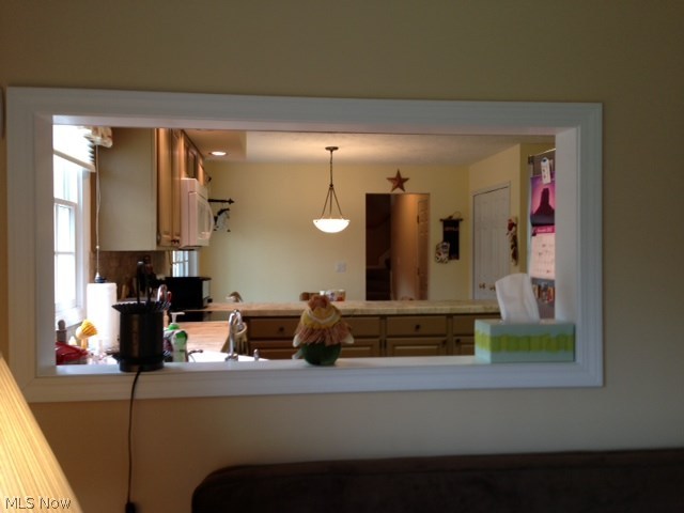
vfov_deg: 42.9
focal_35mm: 33
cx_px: 342
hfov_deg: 55.4
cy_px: 256
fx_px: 652
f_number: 2.4
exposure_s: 1/20
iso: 50
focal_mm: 4.13
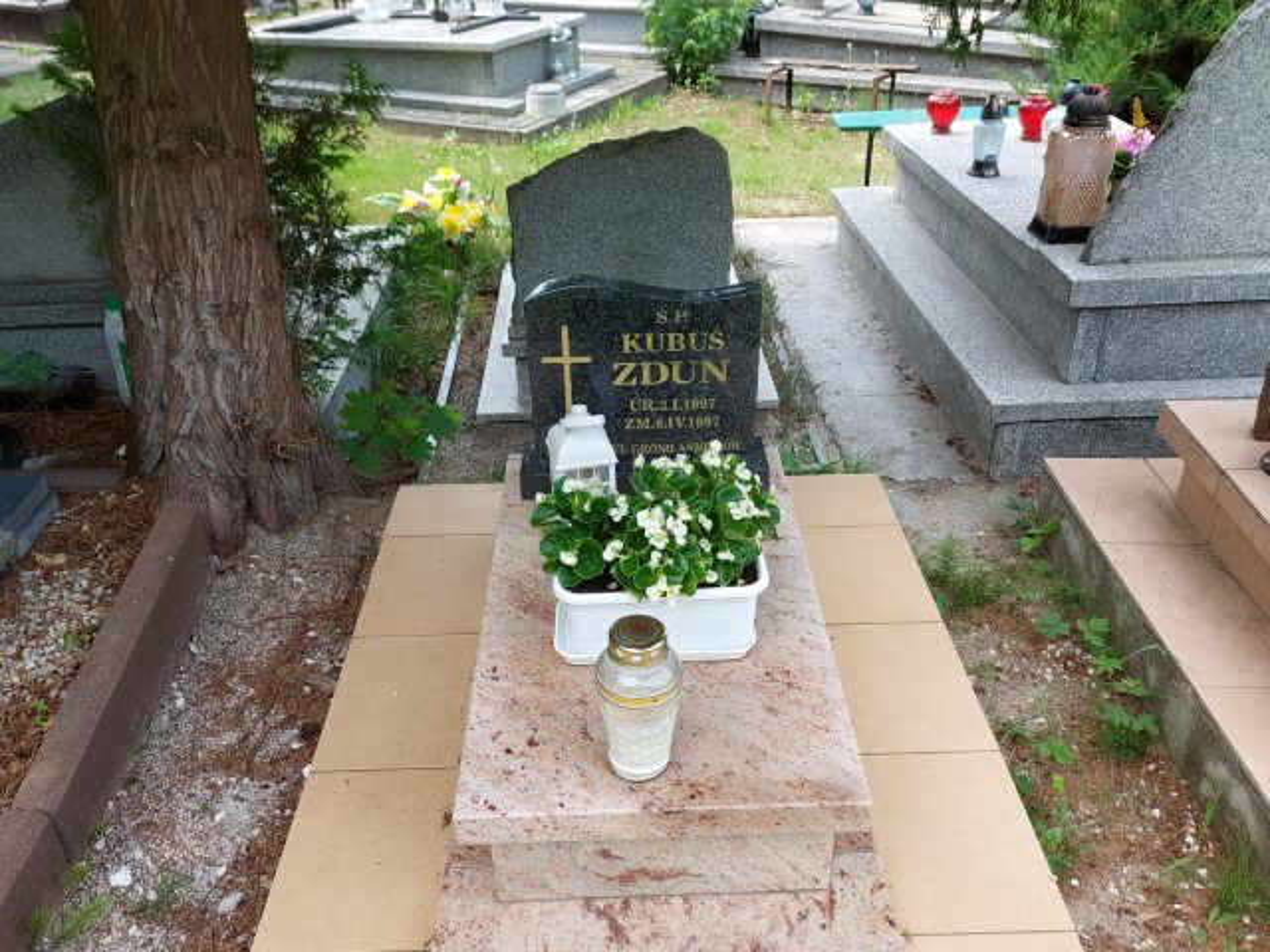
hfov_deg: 71.6
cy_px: 476
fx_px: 881
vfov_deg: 56.8
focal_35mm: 24
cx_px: 635
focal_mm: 5.23
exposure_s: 1/279
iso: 40
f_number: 1.8
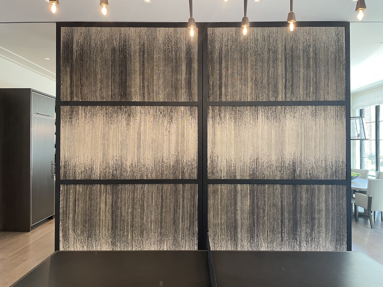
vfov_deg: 53.1
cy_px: 144
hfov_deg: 67.3
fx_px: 288
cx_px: 192
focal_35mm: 26
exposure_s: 1/60
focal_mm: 4.2
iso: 125
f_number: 1.6
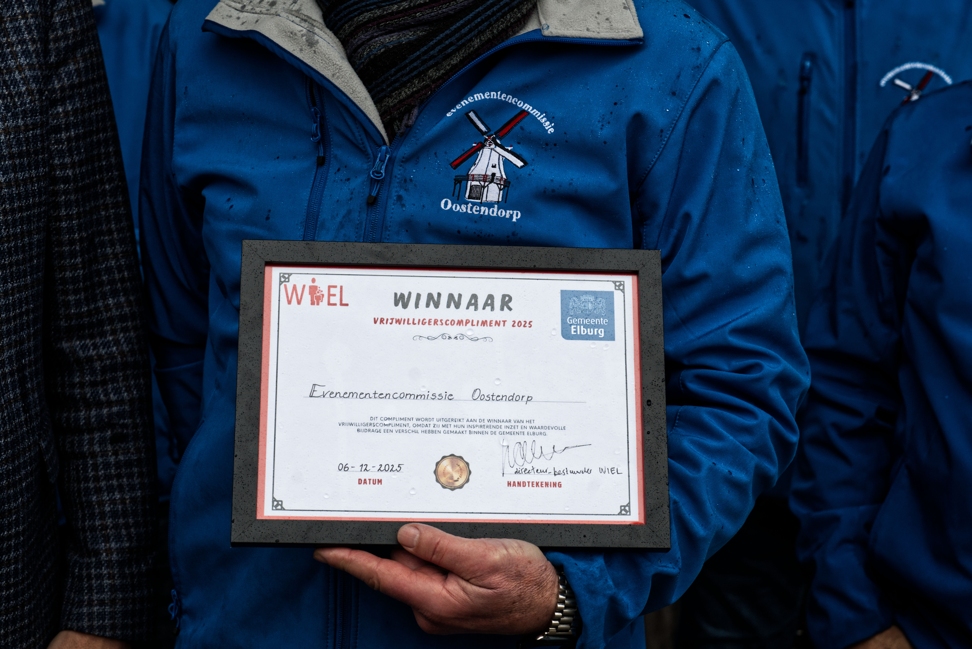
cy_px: 324
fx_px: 1890
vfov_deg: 19.5
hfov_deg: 28.8
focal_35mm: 70
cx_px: 486
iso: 800
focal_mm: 70
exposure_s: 1/125
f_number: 6.3
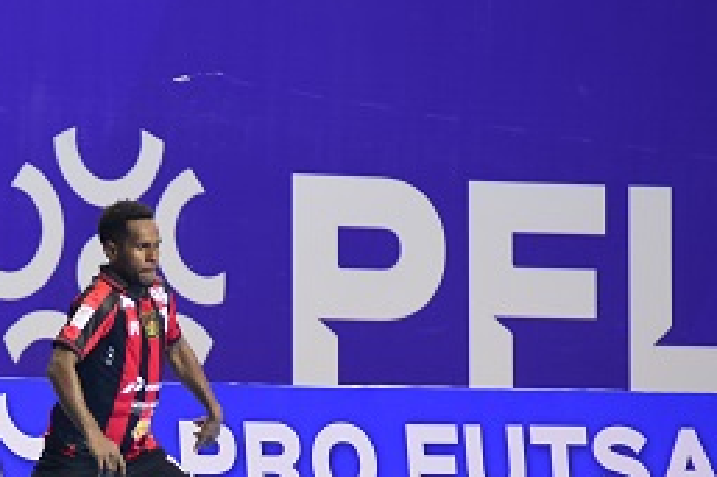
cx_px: 84
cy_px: 368
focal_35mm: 434
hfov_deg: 4.7
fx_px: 8638
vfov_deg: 3.2
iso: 3600
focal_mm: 185
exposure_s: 1/1000
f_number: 3.2
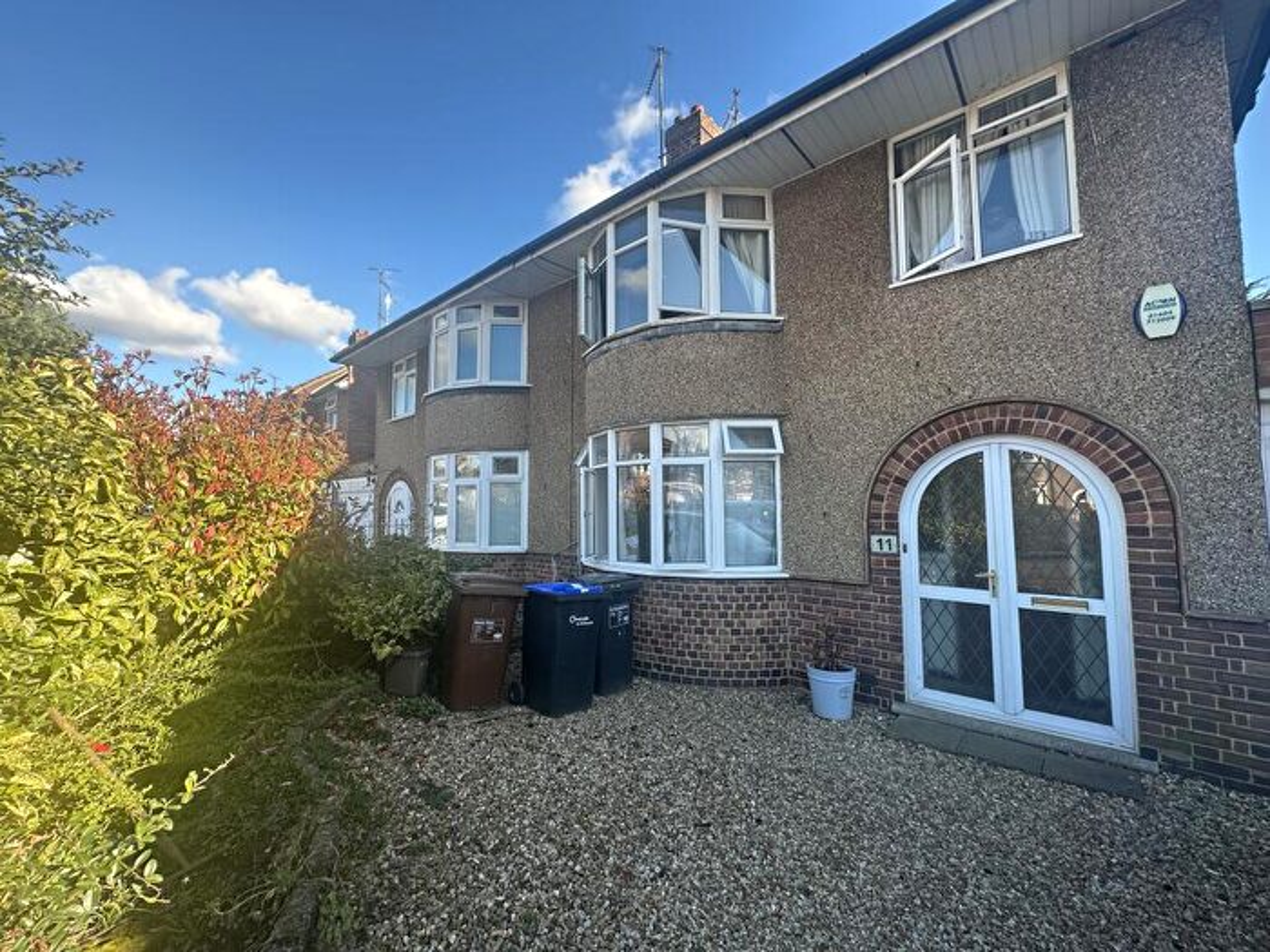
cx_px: 635
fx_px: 514
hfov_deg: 102.1
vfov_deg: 85.7
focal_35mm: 14
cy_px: 476
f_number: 2.2
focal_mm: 2.22
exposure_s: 1/319
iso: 40
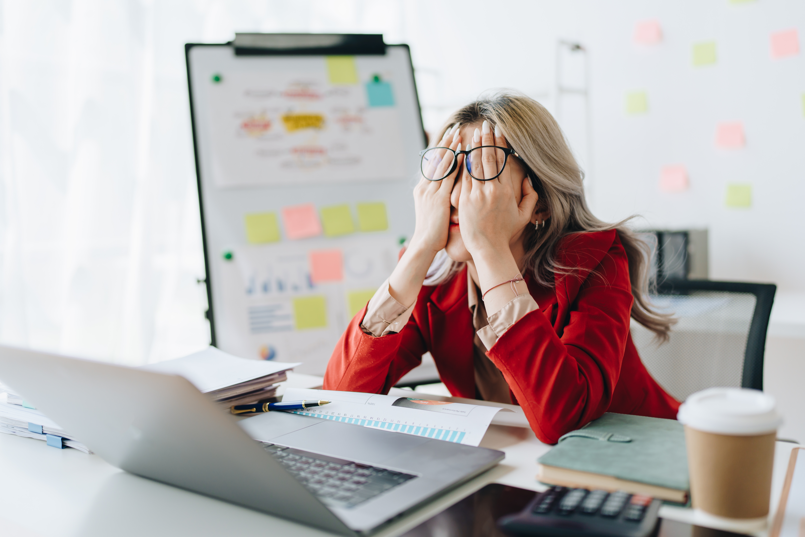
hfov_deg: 54.4
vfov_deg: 37.9
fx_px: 783
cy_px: 268
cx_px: 402
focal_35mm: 35
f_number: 1.4
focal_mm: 35
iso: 100
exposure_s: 1/1000
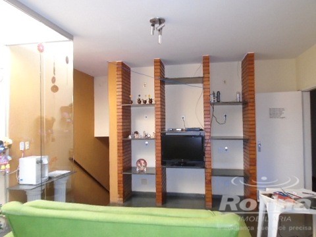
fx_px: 237
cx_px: 158
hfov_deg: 67.3
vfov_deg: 53.1
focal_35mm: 26
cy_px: 118
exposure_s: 1/30
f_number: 3.2
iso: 400
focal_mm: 4.6
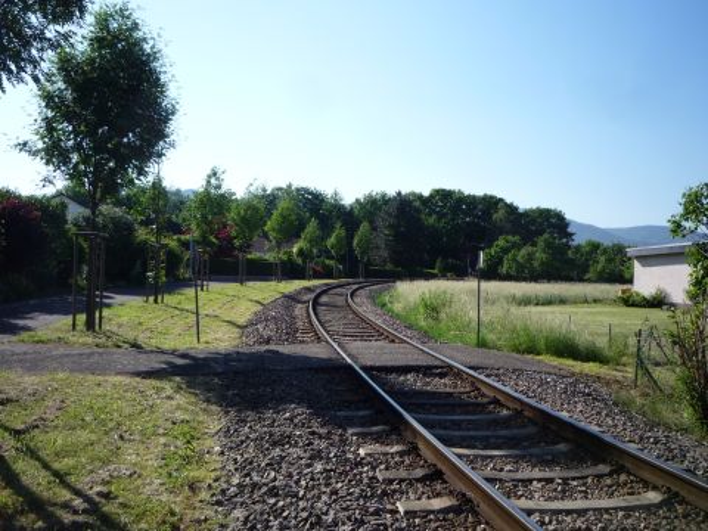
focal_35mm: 32
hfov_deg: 56.8
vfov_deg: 44.2
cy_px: 266
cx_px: 354
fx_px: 654
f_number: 4.5
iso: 100
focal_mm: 5.2
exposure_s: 1/400
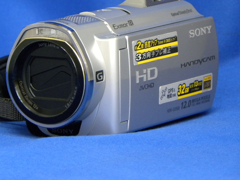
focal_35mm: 364
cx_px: 114
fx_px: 2525
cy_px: 68
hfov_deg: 5.4
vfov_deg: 4.1
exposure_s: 1/24.4
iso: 400
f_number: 4.5
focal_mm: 51.8
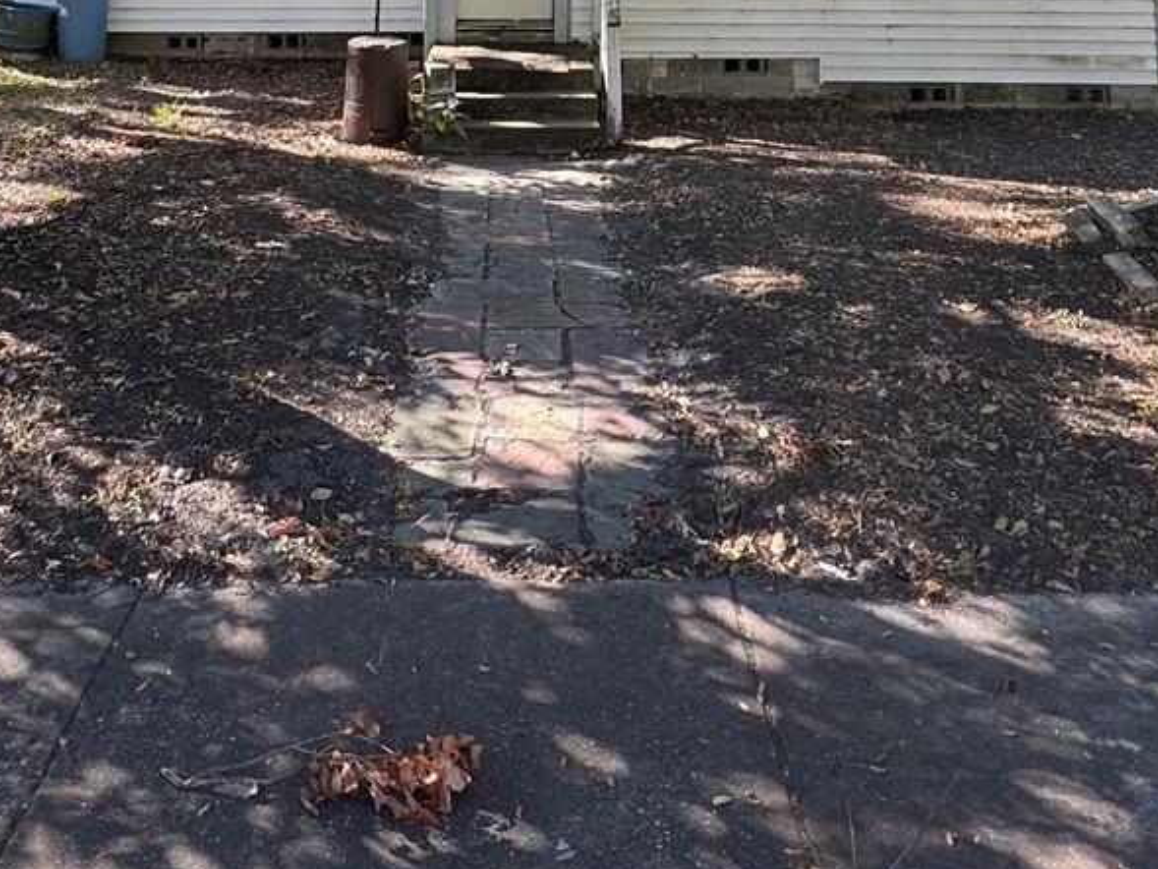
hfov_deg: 48.9
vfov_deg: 31.3
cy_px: -191
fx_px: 1271
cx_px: 521
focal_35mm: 38
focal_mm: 2.22
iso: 40
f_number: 2.2
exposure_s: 1/99
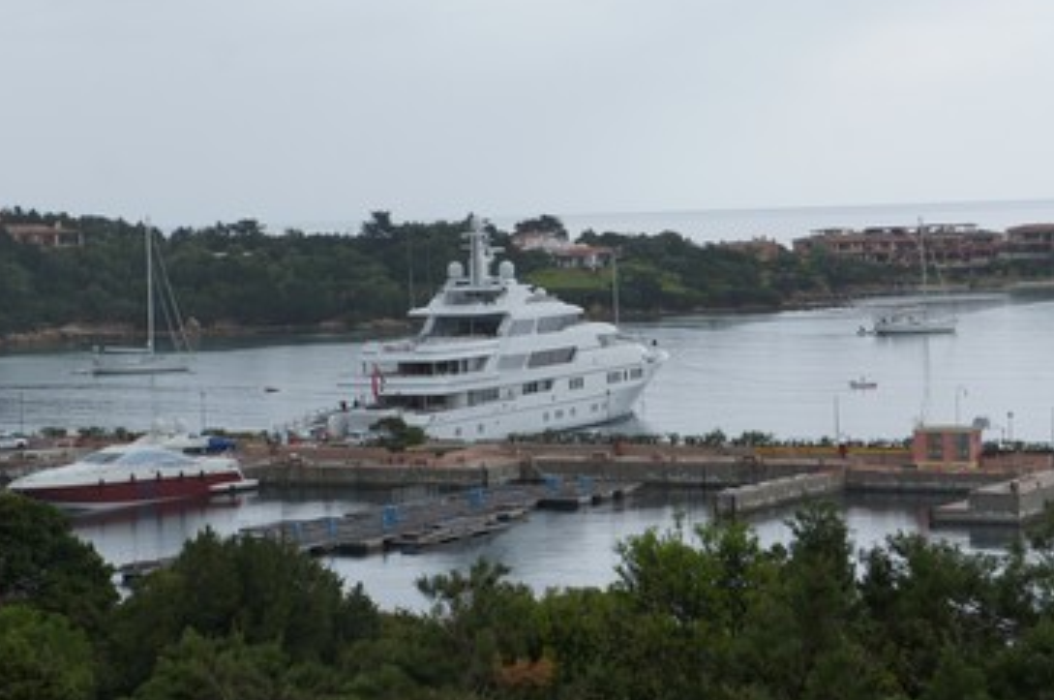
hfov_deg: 19.5
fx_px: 3059
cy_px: 270
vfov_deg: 13.0
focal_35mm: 105
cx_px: 401
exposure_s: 1/160
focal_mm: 55
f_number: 6.3
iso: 200
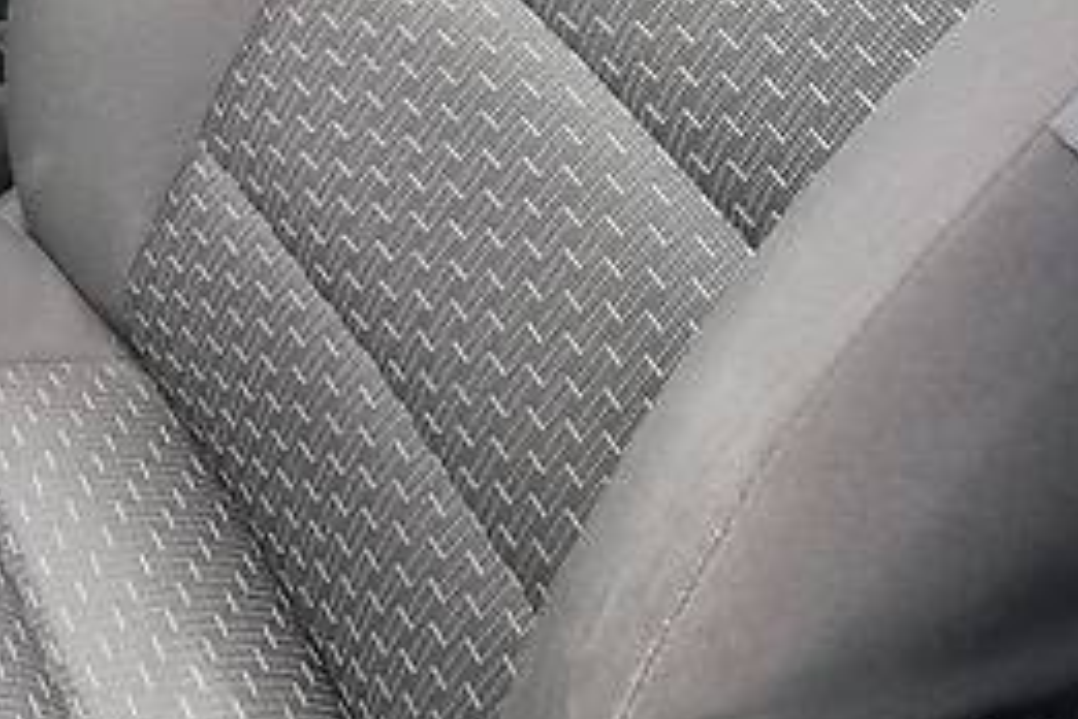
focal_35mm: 83
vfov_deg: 16.2
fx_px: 2485
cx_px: -157
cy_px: 70
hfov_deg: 22.8
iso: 100
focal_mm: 3.2
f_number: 2.2
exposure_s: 1/50
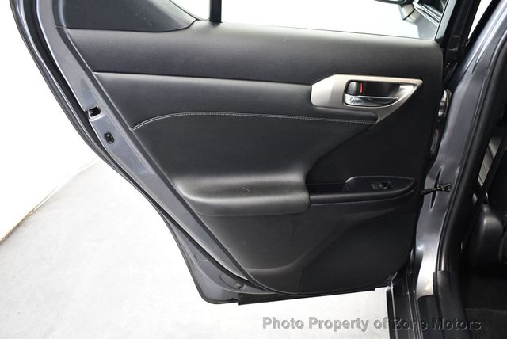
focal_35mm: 36
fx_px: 507
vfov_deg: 36.9
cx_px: 254
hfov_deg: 53.1
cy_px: 170
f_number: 3.5
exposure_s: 1/60
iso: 3200
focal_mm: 18
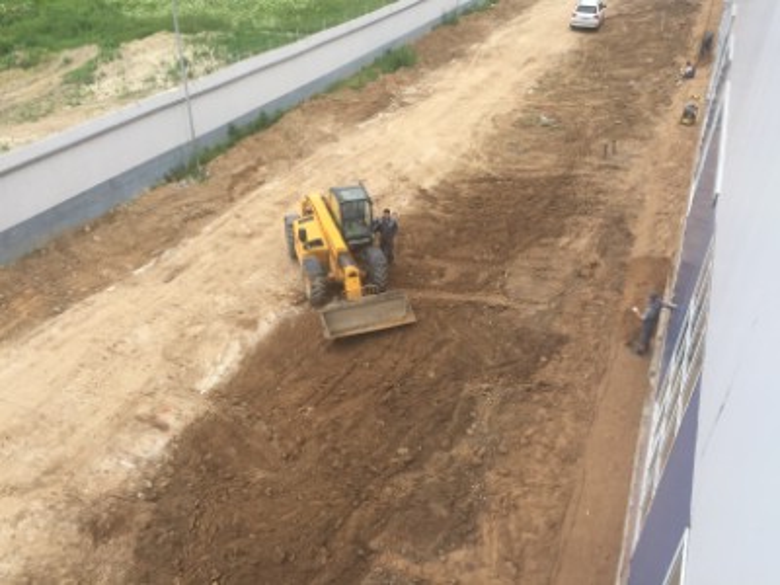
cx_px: 390
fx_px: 653
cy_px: 292
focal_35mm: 29
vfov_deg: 48.2
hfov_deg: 61.7
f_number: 2.2
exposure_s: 1/618
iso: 32
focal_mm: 4.15
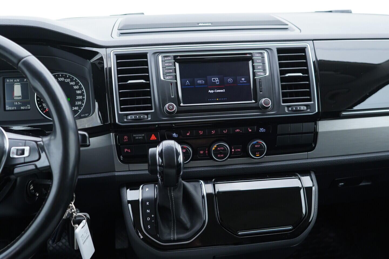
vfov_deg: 36.9
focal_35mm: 36
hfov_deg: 53.1
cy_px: 130
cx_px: 194
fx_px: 389
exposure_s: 1/40
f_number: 2.8
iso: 250
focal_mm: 24
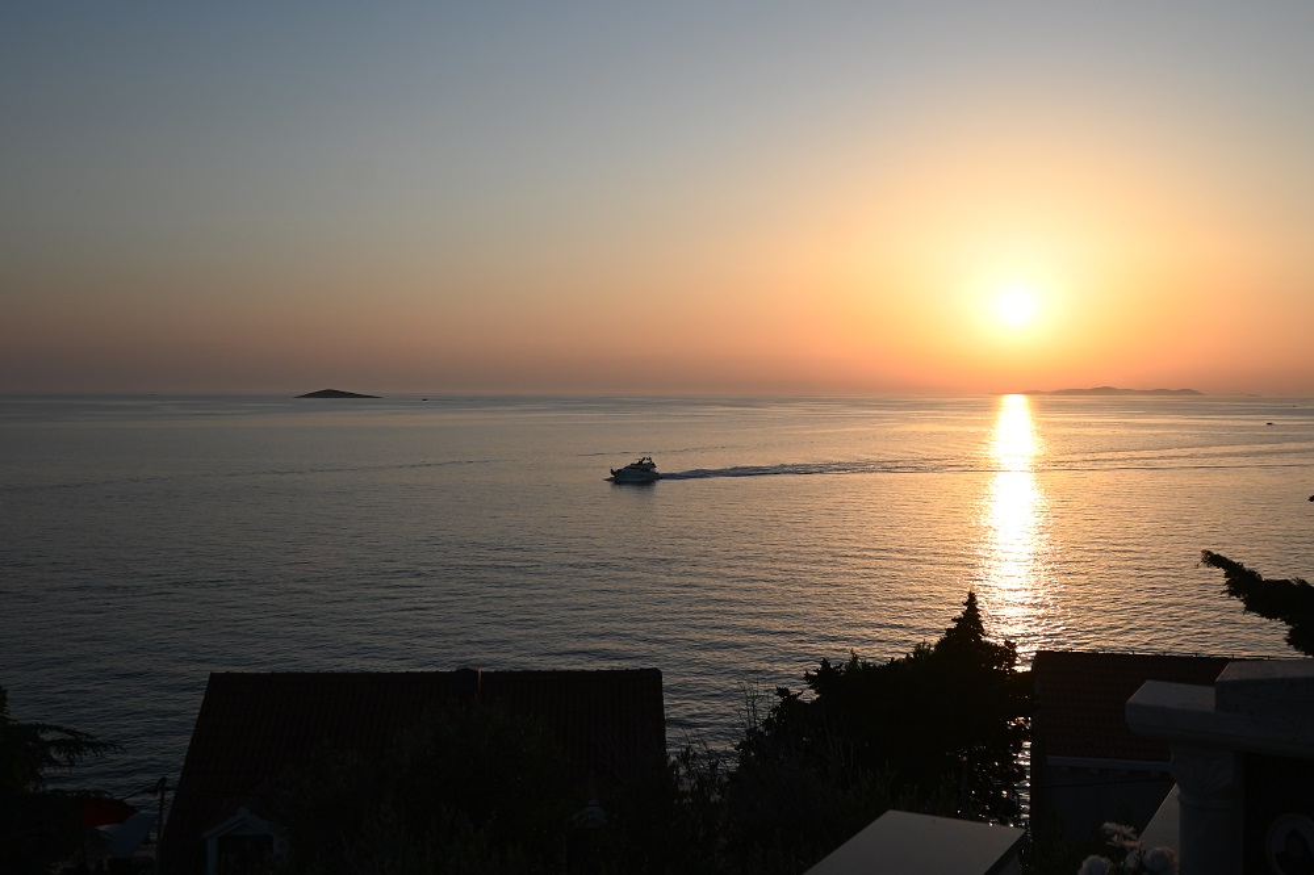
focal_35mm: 36
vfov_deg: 36.8
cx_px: 657
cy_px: 438
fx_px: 1313
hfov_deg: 53.1
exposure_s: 1/1000
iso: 100
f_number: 4.5
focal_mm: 24
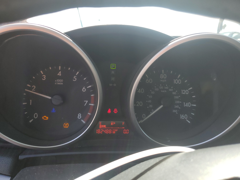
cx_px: 120
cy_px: 90
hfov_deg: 67.3
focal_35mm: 26
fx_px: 180
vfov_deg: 53.1
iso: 50
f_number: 1.5
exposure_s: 1/417
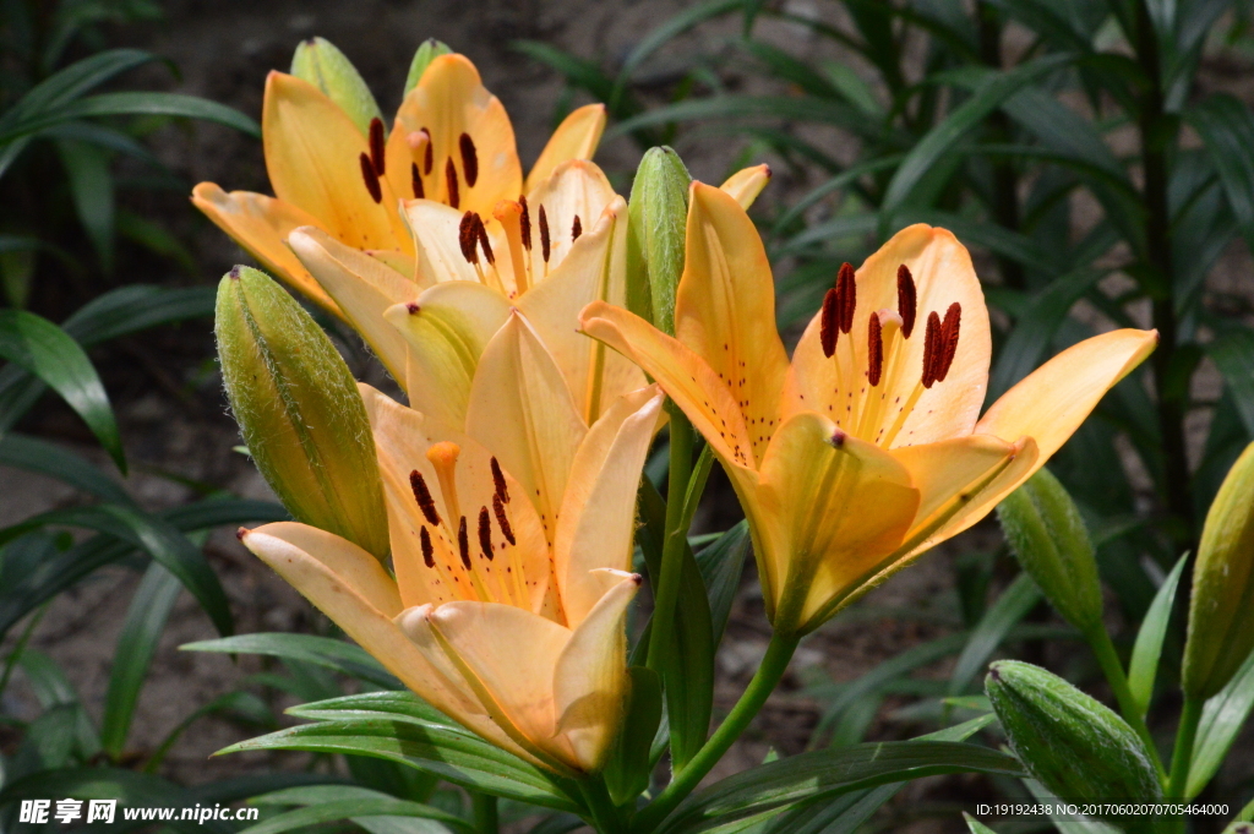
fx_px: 7048
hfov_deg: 10.2
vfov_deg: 6.8
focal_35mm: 202
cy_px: 417
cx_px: 627
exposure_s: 1/250
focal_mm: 135
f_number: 20
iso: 2000
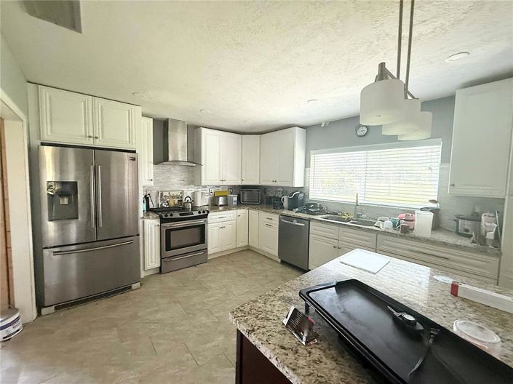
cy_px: 192
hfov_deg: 102.1
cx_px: 256
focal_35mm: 14
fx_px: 207
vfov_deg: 85.6
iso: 400
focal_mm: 2.22
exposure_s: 1/72
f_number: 2.2
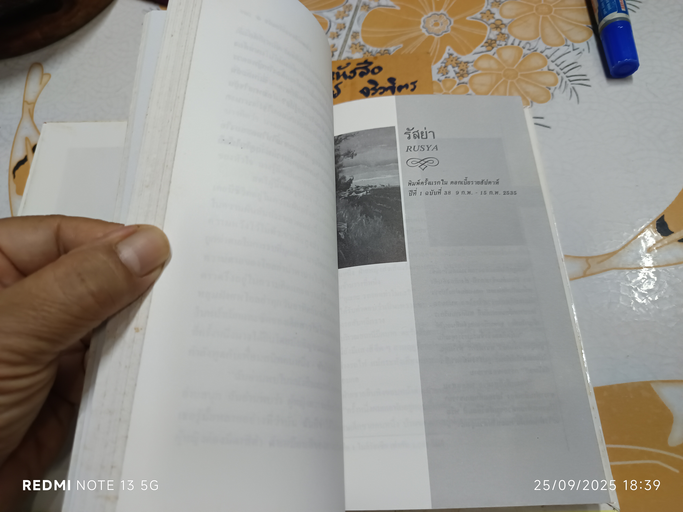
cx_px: 342
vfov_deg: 56.8
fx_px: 474
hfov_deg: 71.6
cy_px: 256
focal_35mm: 24
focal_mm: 5.31
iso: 1181
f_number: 1.7
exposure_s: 1/50
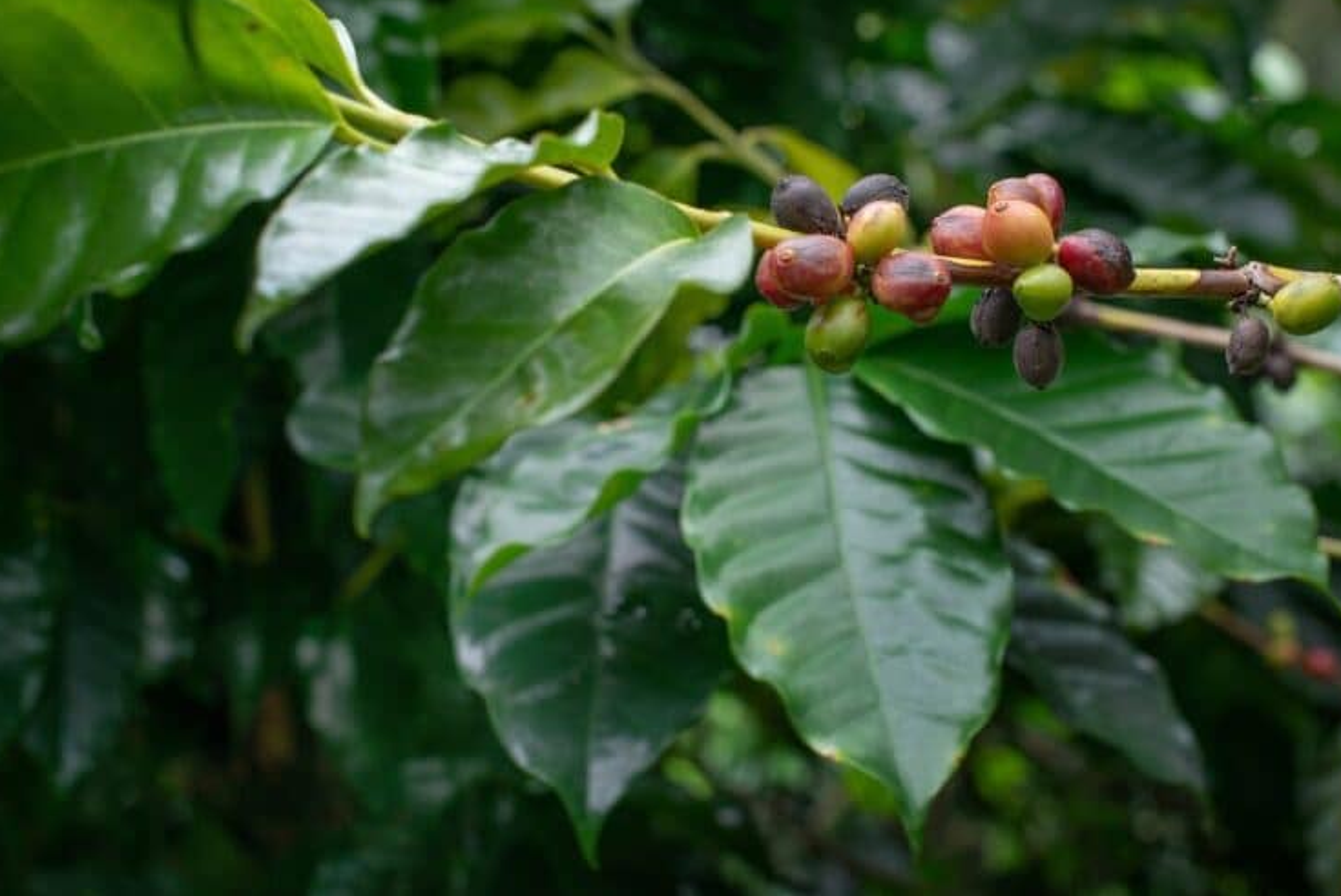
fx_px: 1901
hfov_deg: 38.9
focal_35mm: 51
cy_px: 441
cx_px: 673
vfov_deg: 26.5
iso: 160
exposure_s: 1/125
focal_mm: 50
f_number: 8
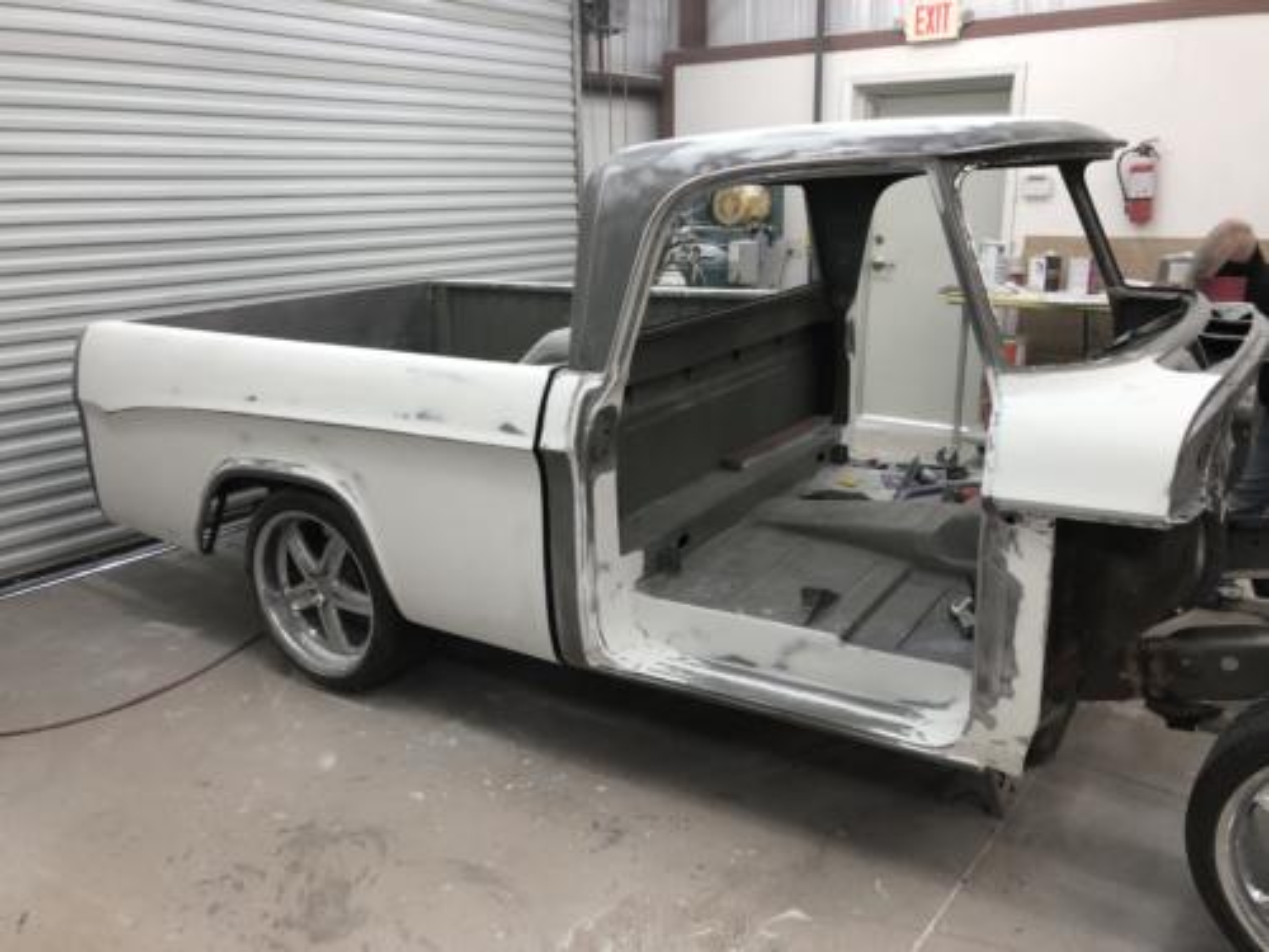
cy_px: 476
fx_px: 1026
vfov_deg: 49.7
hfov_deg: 63.4
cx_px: 634
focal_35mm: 28
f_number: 1.8
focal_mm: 3.99
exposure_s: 1/30
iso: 25
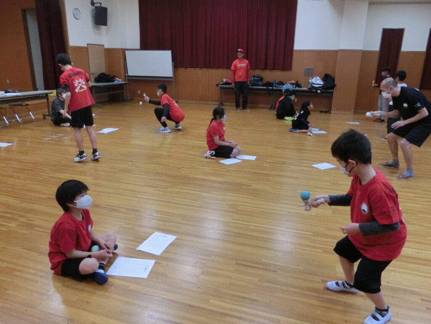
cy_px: 162
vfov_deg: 54.9
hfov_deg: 69.4
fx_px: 311
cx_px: 216
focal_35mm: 25
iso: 400
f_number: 3.5
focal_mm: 4.5
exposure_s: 1/60
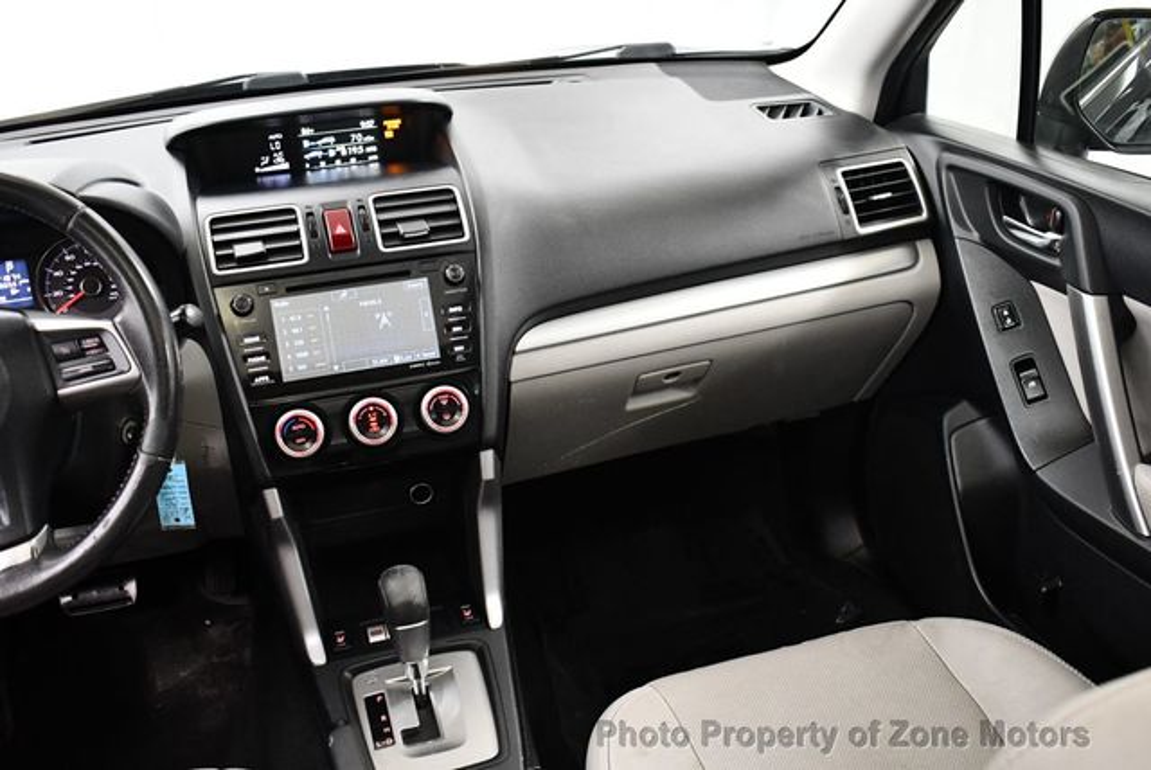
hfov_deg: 53.1
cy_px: 385
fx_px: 1152
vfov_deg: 36.9
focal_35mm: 36
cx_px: 576
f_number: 3.5
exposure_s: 1/100
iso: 3200
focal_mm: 18
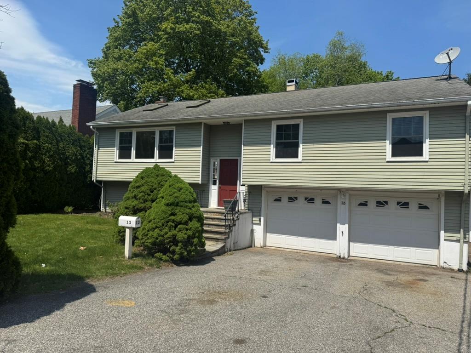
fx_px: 327
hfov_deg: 71.6
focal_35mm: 24
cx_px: 236
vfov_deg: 56.8
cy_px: 176
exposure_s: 1/5814
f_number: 1.78
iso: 80
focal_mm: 6.76
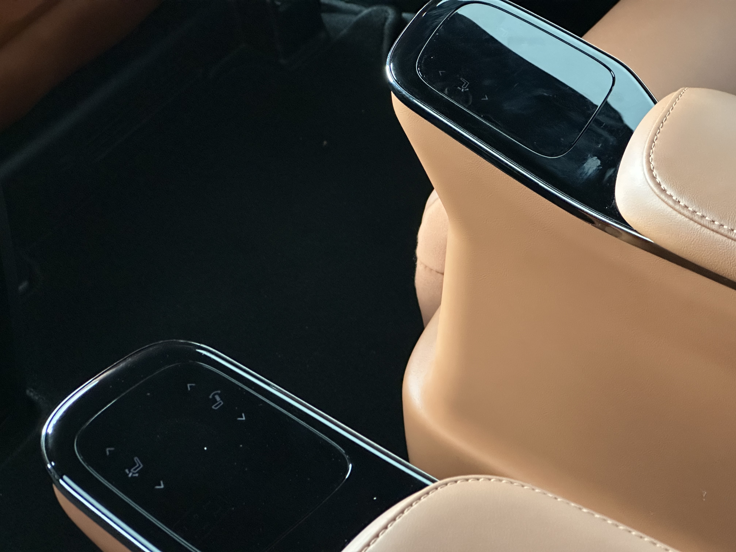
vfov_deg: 19.1
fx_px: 1637
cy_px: 276
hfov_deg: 25.3
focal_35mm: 77
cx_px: 368
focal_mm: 9
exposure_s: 1/30
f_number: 2.8
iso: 1600
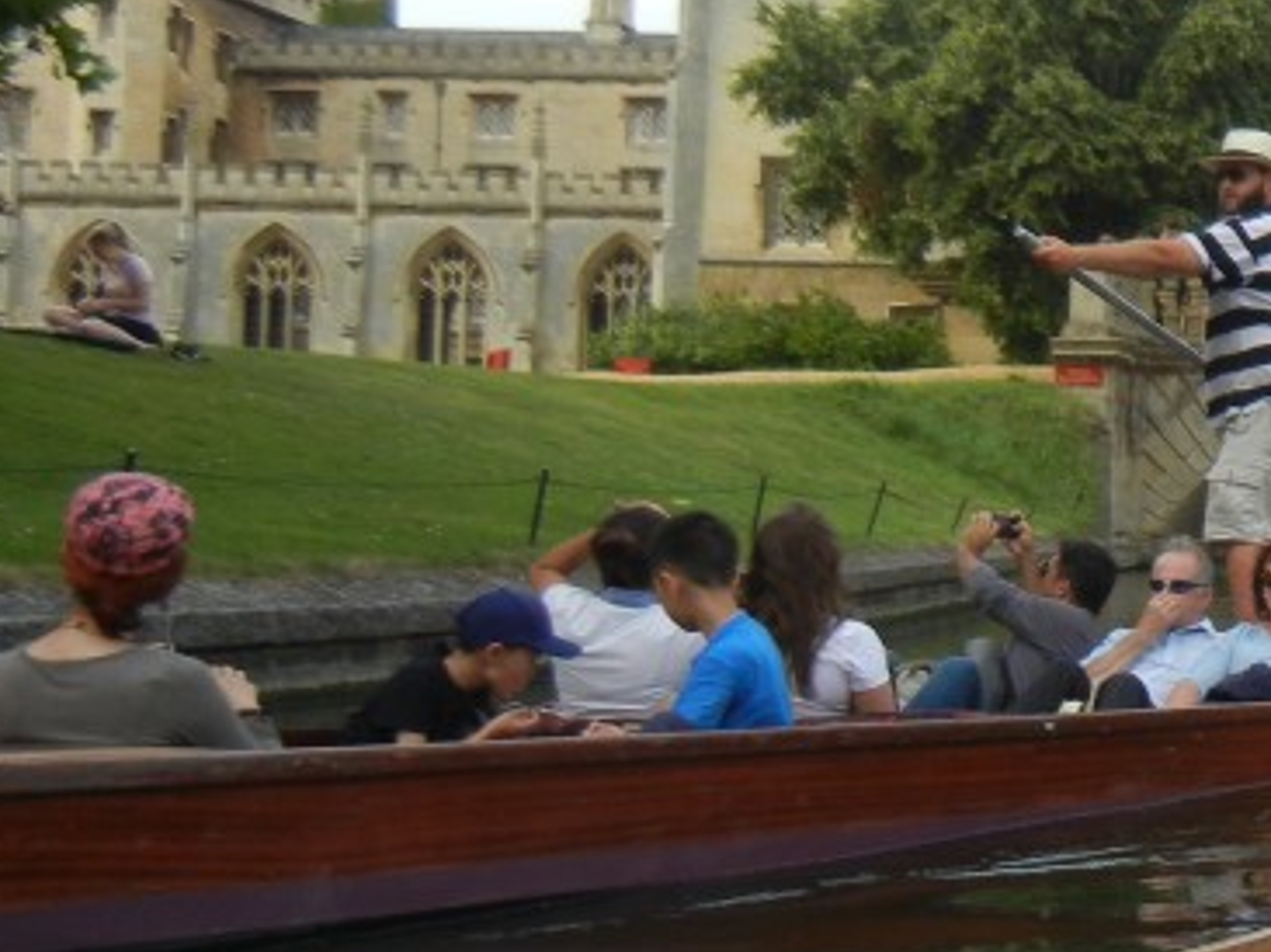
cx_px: 1754
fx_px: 3082
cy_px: 302
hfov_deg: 20.7
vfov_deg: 17.5
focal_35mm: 84
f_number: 3.5
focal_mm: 5.4
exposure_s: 1/410
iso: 160
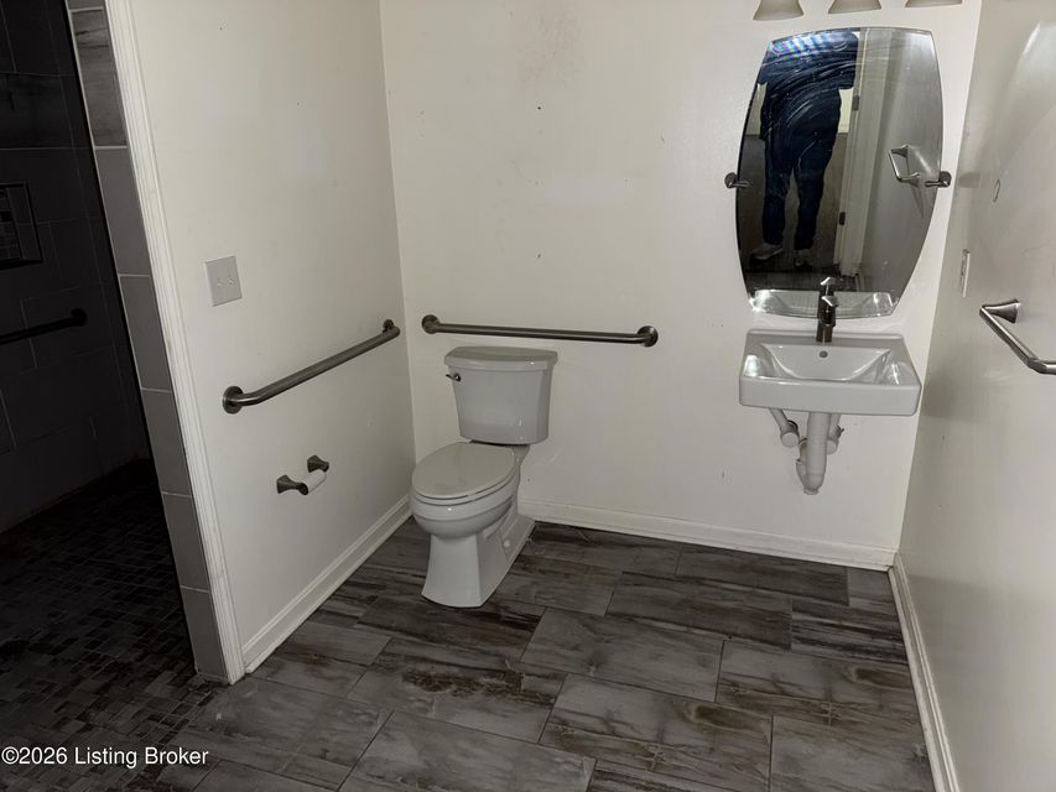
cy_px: 396
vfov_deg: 56.8
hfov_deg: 71.6
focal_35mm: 24
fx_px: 732
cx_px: 528
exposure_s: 1/4
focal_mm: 6.76
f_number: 1.78
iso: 50
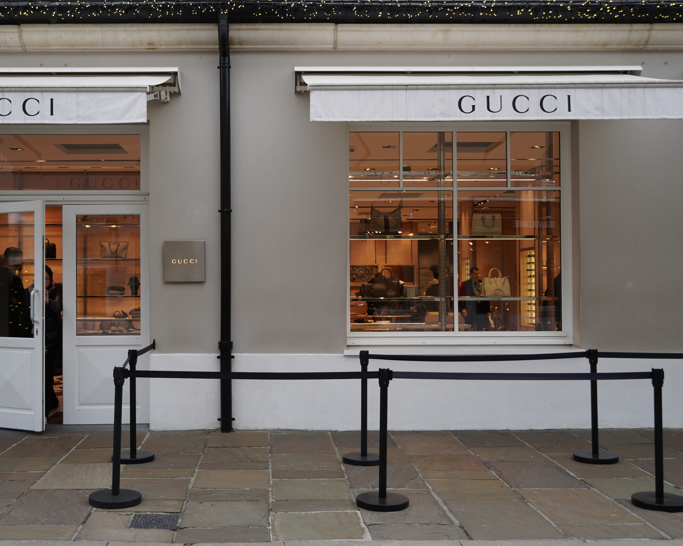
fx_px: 860
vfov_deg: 35.2
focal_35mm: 43
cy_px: 275
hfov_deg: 43.1
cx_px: 278
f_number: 4
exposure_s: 1/160
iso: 200
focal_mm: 25
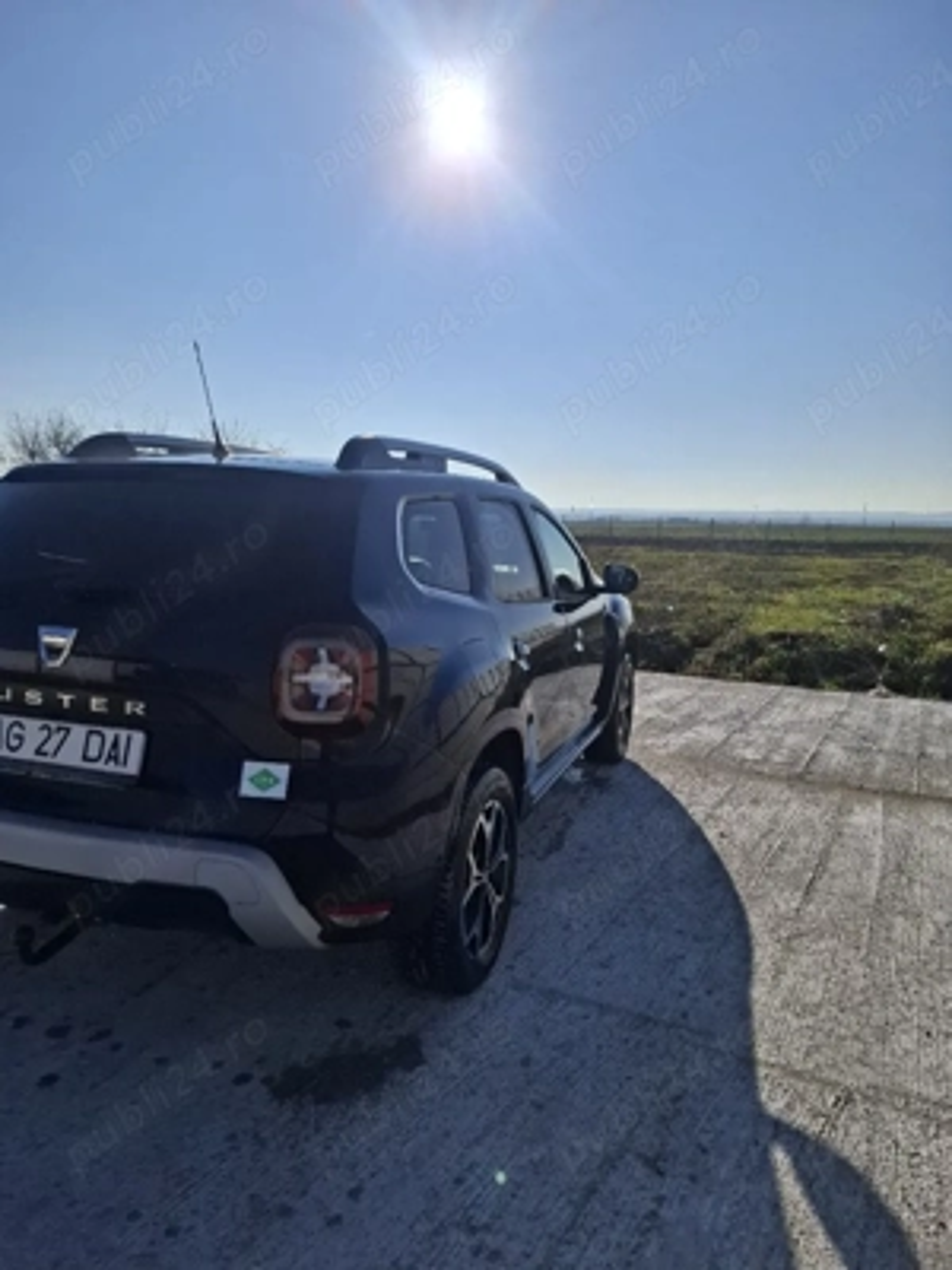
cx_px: 476
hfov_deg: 58.9
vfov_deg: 73.9
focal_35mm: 23
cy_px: 635
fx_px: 843
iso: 50
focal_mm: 5.54
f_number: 1.8
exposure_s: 1/10000
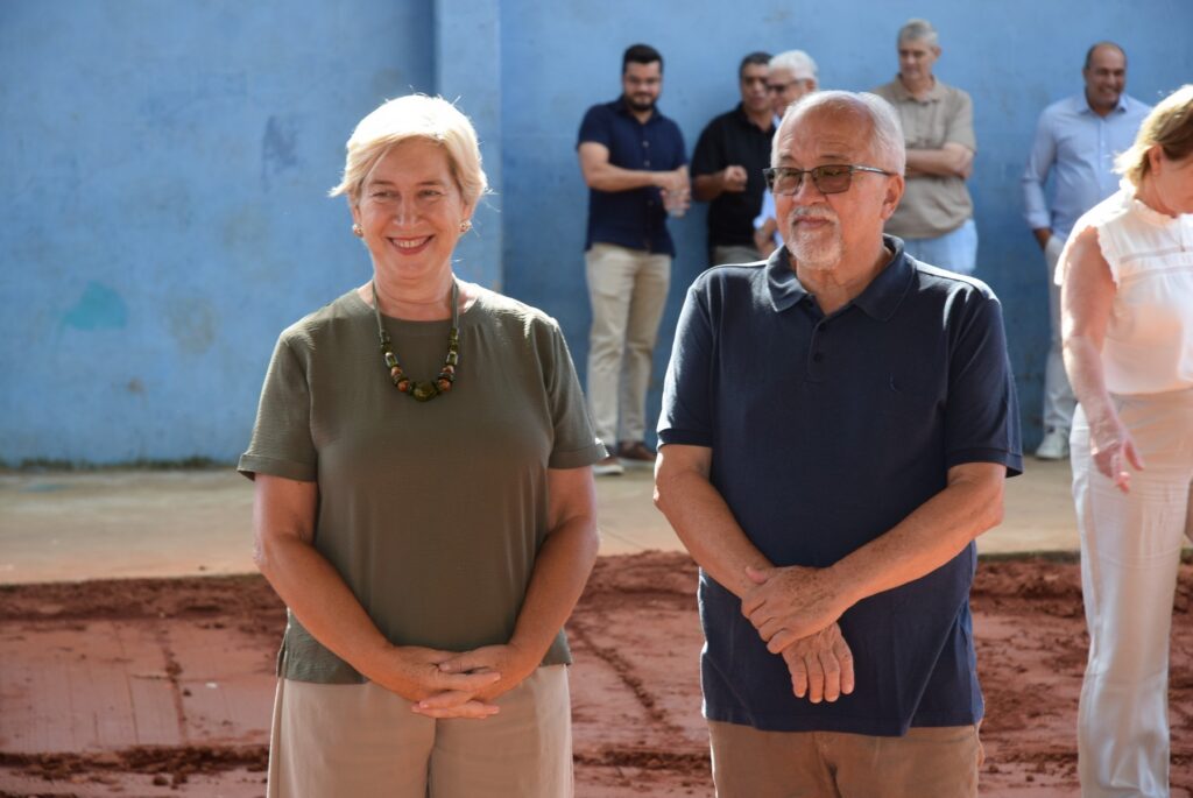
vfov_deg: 13.1
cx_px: 596
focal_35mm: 105
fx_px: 3483
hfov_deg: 19.4
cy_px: 399
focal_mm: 70
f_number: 5.6
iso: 250
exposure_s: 1/125
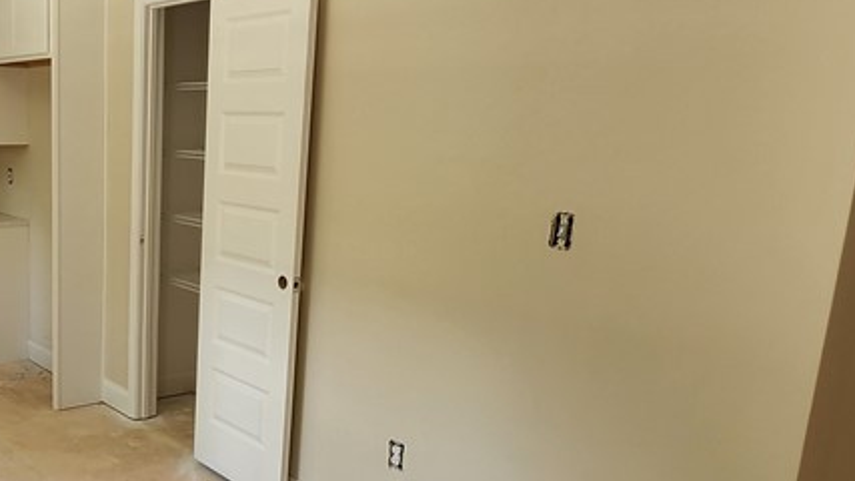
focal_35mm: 34
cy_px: 291
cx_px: 128
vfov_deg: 34.5
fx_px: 771
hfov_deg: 52.8
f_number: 2.2
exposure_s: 1/60
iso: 64
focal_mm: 2.2
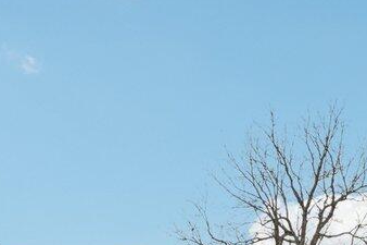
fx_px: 2160
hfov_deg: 9.6
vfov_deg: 6.2
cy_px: 599
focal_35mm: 212
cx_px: -77
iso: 100
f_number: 8
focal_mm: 35
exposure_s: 1/400
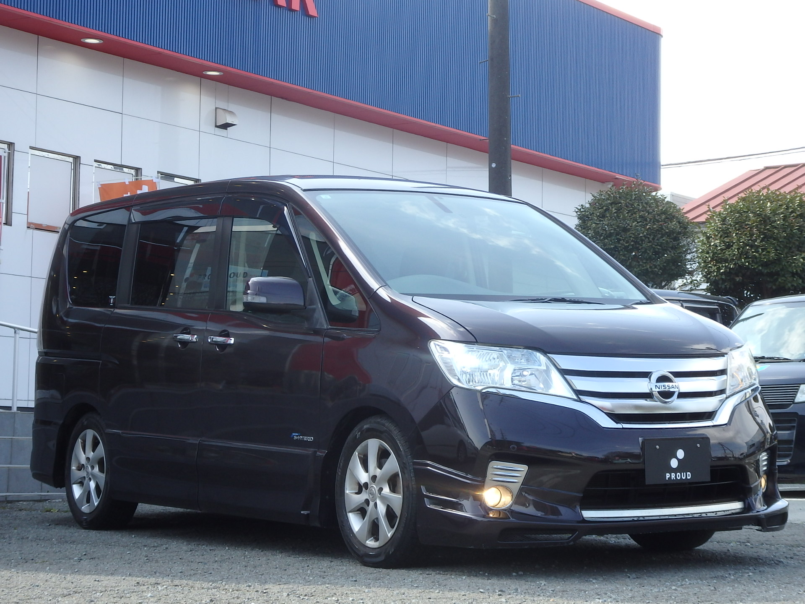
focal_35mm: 80
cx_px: 402
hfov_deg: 24.4
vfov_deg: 18.4
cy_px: 302
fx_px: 1860
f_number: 4.6
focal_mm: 14.4
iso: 125
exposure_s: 1/200
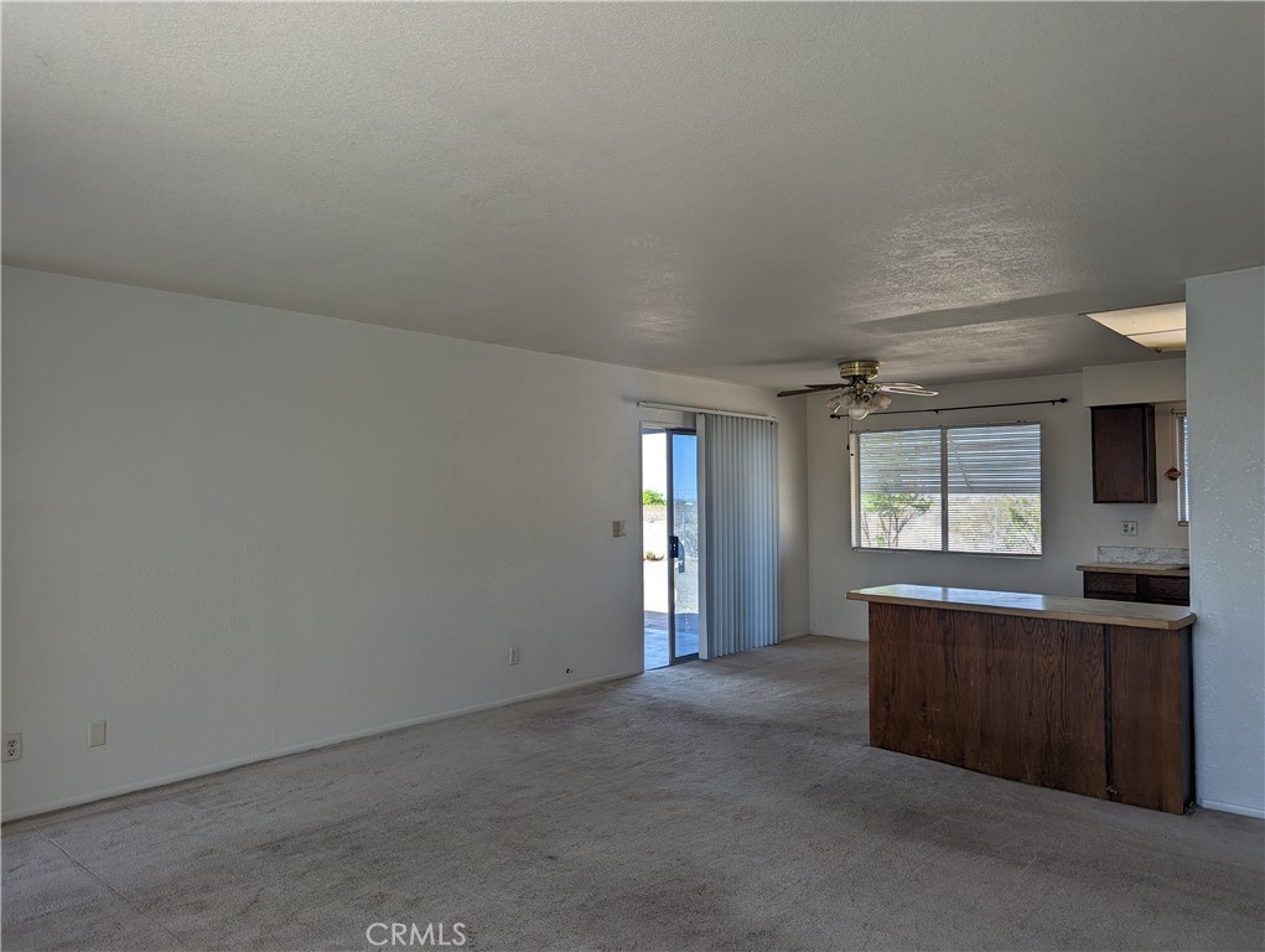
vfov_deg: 56.9
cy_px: 476
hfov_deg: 71.5
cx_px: 632
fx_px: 878
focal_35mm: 24
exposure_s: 1/400
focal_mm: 6.81
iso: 46
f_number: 1.85
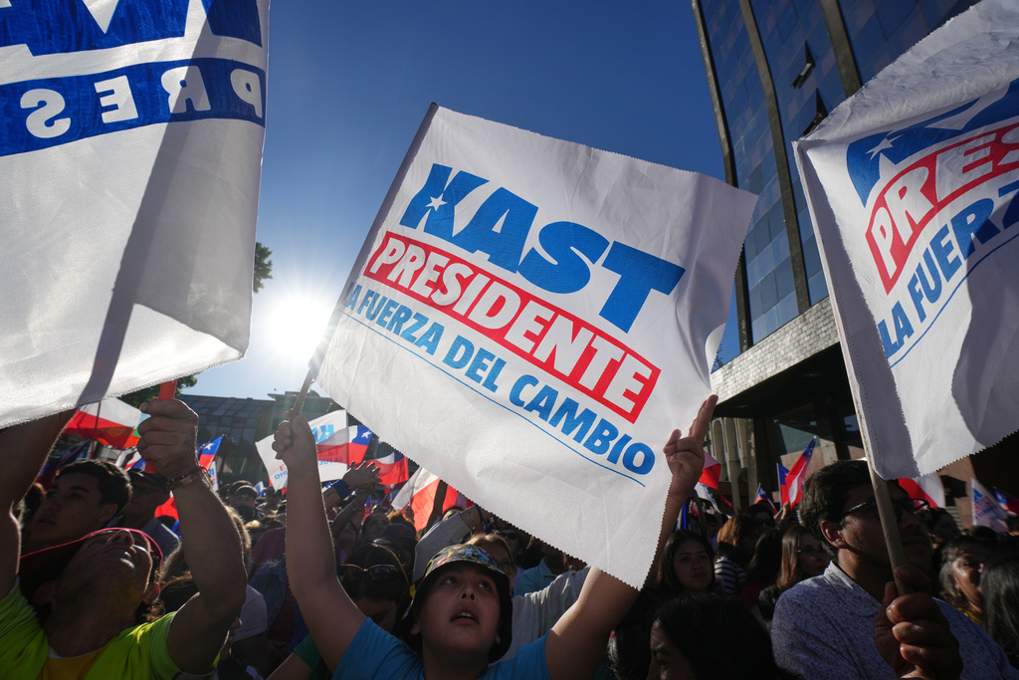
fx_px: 453
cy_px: 340
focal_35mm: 16
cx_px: 510
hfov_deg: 96.7
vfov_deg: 73.8
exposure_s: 1/2000
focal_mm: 16
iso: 400
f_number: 8
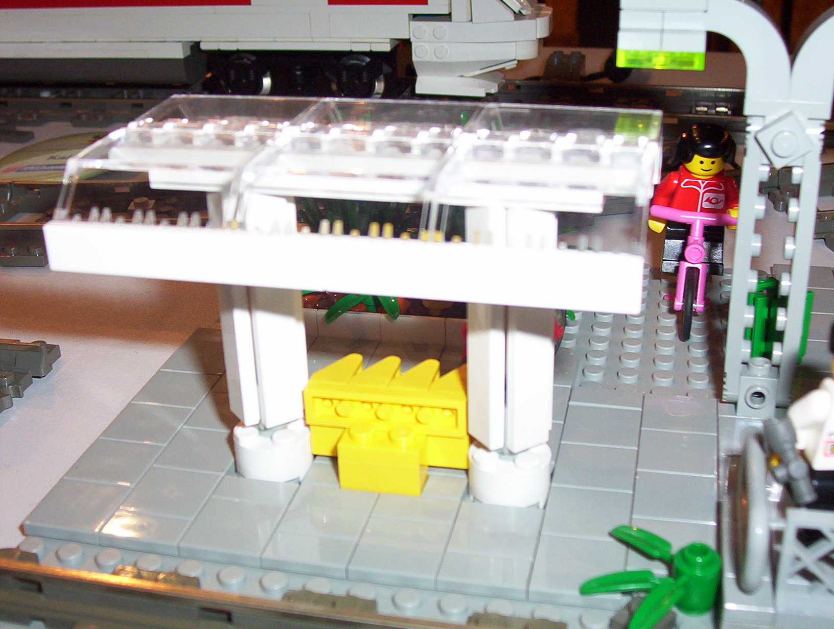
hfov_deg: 35.5
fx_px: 1304
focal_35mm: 54
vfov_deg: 27.1
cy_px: 314
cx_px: 417
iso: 140
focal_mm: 7.1
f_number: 2.97
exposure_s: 1/69.5
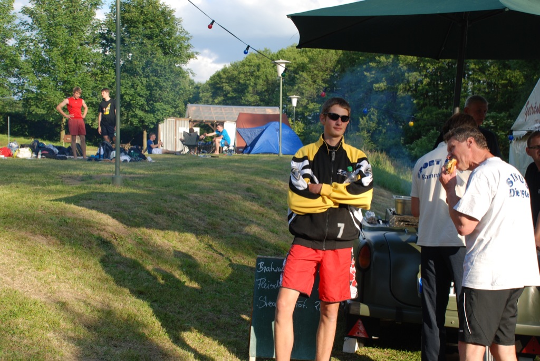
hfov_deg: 35.0
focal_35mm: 57
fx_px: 856
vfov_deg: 23.8
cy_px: 180
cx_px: 270
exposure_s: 1/125
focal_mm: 38
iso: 100
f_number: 5.6
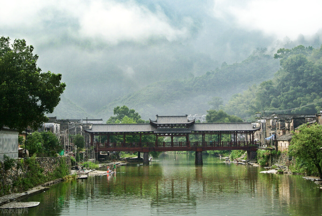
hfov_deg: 25.0
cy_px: 108
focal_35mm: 81
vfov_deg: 16.9
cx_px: 161
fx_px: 725
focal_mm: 30
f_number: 5.6
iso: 220
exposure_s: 1/125
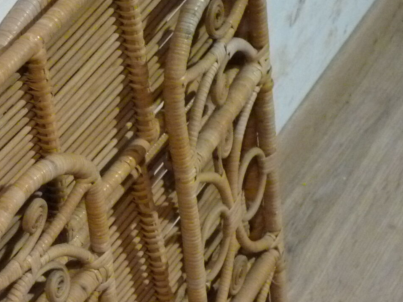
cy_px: 222
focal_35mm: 167
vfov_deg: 8.9
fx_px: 1943
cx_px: 63
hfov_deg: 11.8
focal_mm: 13.8
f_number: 3.4
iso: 800
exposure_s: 1/30
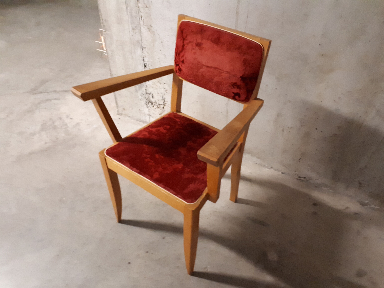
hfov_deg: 65.3
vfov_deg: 51.4
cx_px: 192
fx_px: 300
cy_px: 144
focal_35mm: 27
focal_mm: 3.6
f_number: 1.9
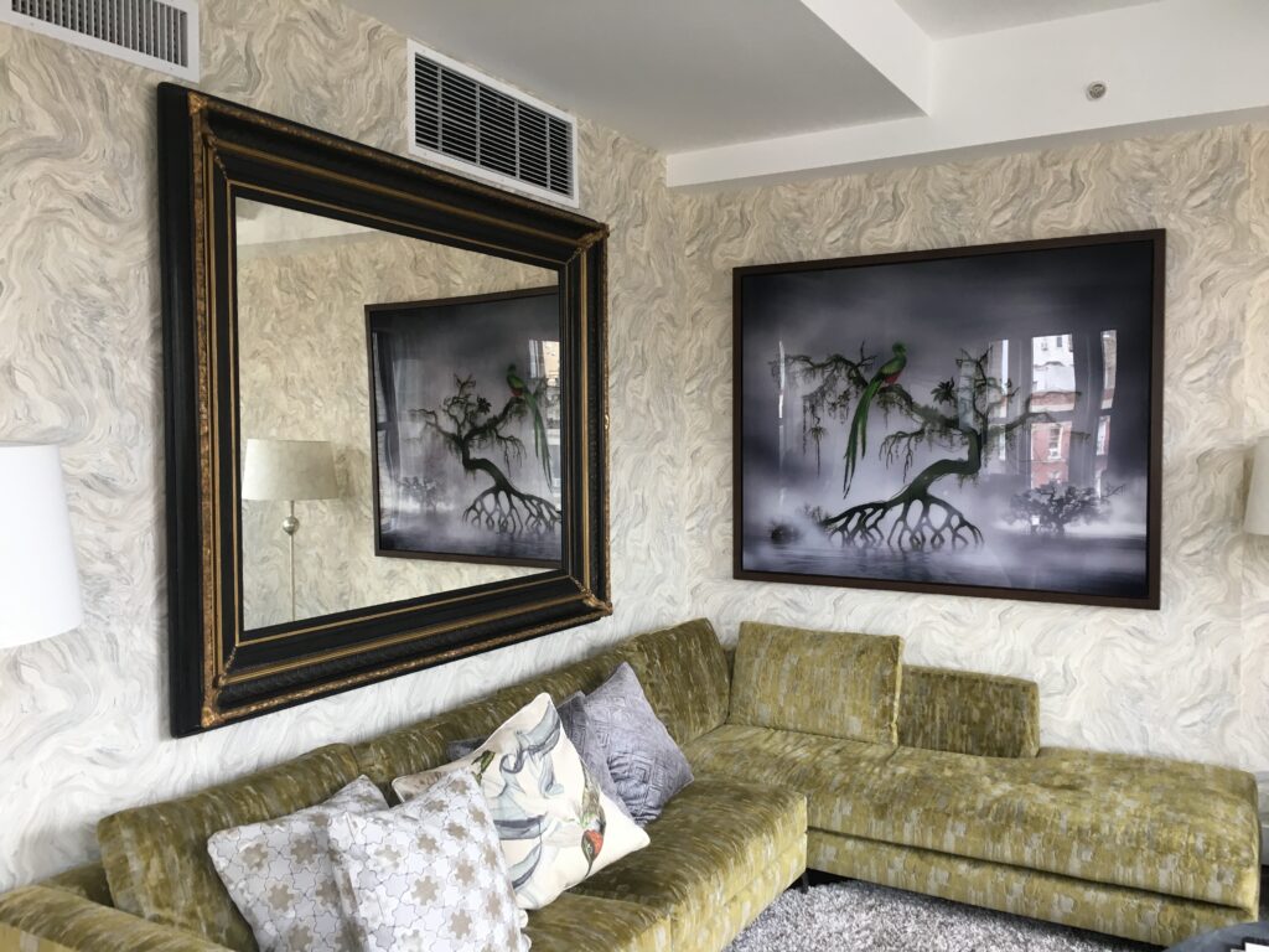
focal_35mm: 29
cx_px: 634
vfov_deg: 48.2
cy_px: 476
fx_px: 1063
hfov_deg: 61.7
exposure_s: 1/30
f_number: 2.2
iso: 32
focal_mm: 4.15
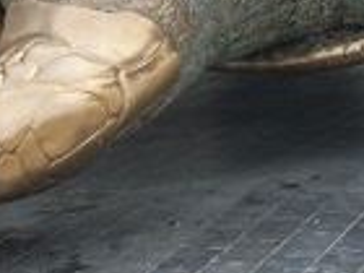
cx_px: 377
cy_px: -140
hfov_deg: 11.4
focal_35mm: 172
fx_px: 1809
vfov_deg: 8.4
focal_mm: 7.1
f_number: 9.9
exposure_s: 1/60
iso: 80
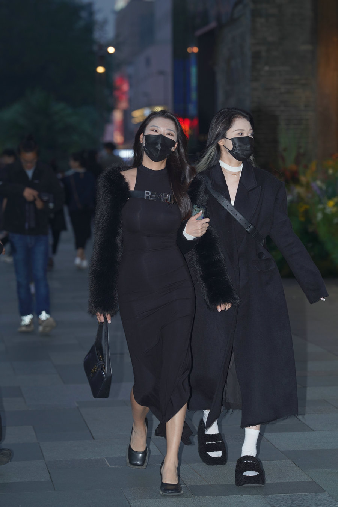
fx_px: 1901
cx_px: 169
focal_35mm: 135
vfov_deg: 15.2
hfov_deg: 10.2
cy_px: 254
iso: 500
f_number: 4
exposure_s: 1/200
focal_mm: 135
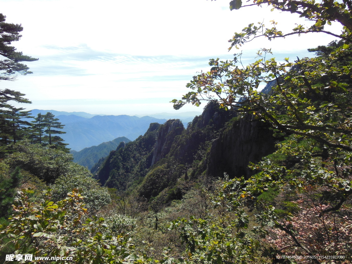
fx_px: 254
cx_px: 176
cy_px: 132
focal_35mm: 25
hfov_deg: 69.4
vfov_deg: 54.9
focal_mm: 4.5
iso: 125
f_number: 3.5
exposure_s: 1/800
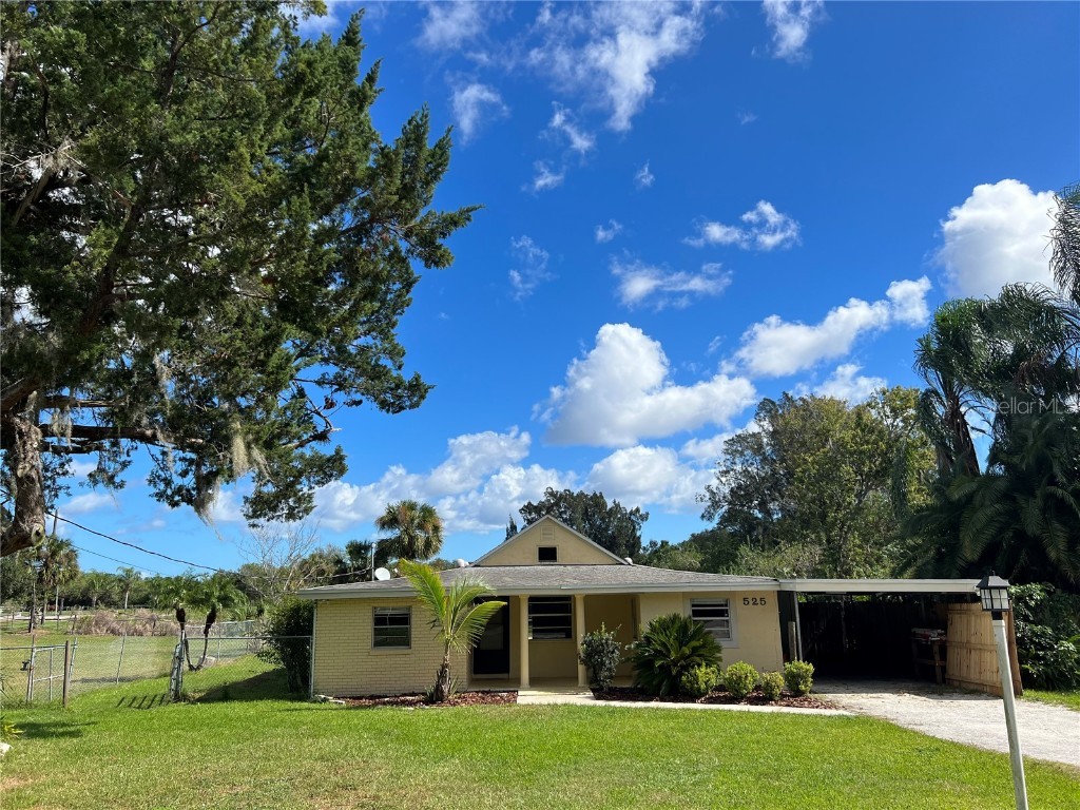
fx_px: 811
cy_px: 405
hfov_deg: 67.3
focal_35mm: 26
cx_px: 540
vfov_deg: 53.1
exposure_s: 1/4444
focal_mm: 5.7
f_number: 1.5
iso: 50
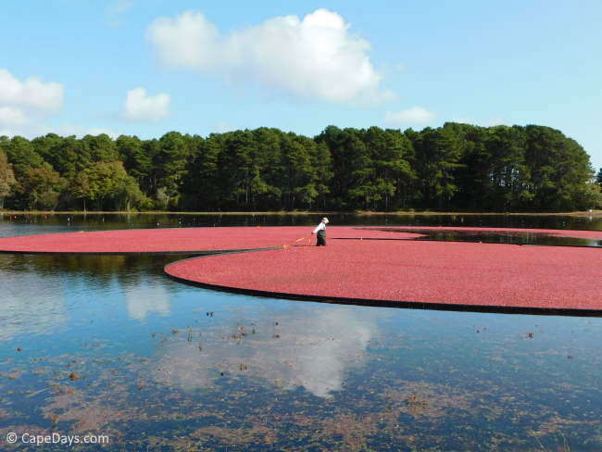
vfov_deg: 39.7
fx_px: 626
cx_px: 301
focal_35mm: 36
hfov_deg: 51.3
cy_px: 226
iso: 125
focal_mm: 6.3
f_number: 3.5
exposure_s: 1/1000
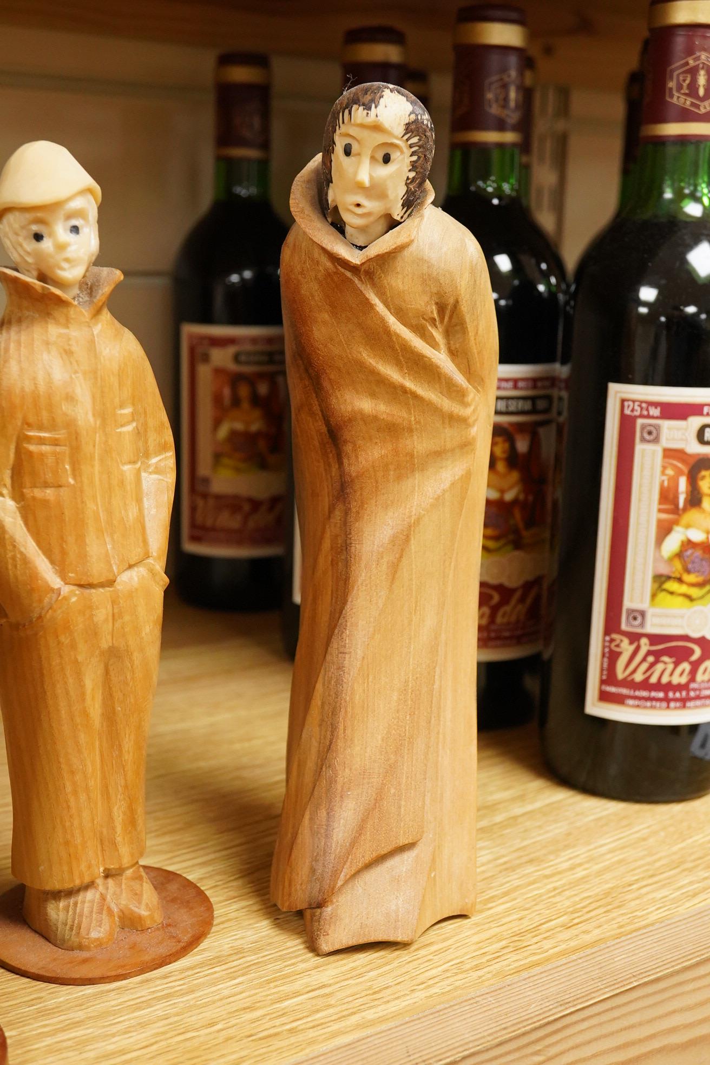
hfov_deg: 29.9
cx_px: 355
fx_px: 1331
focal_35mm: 45
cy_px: 532
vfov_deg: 43.6
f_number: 5.6
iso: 2500
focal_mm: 30
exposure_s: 1/100
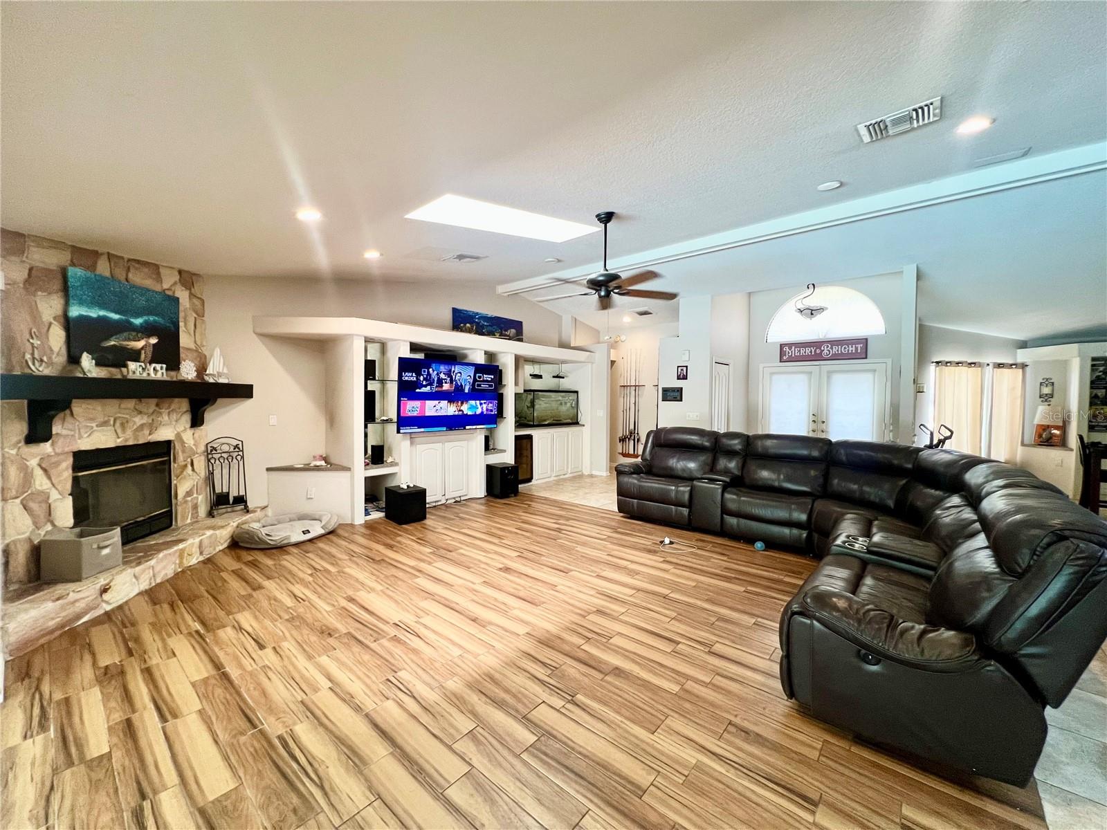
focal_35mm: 13
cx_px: 554
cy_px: 415
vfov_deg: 89.9
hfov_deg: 106.2
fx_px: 416
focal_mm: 1.57
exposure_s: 1/60
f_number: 1.8
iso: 250
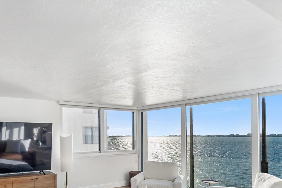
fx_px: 196
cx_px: 75
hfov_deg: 67.5
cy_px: 146
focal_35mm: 25
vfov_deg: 48.8
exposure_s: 1/320
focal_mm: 16
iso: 40
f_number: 3.2
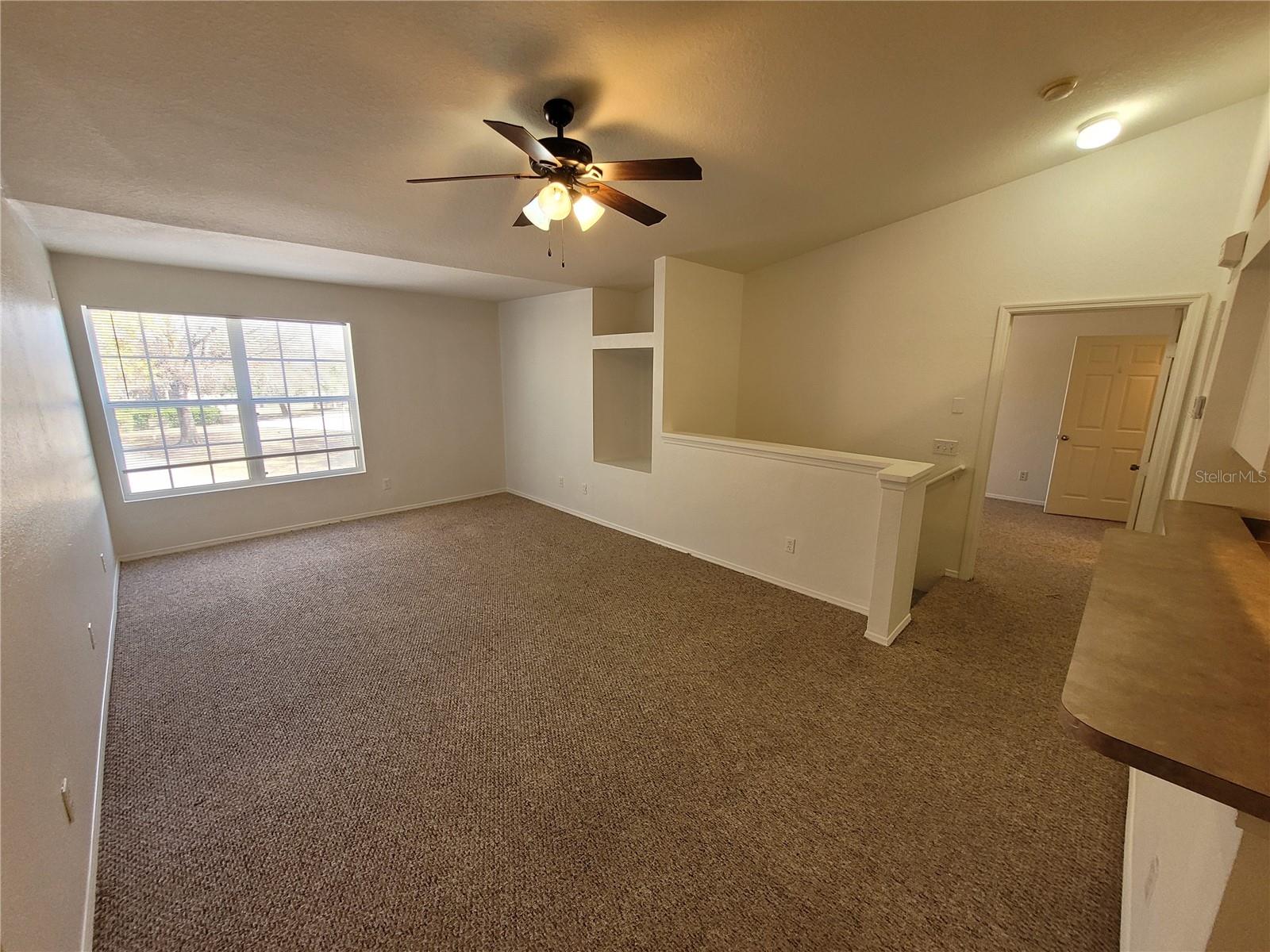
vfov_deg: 89.9
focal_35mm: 13
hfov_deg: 106.2
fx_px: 477
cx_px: 635
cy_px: 476
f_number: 2.2
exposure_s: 1/60
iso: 125
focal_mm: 1.74
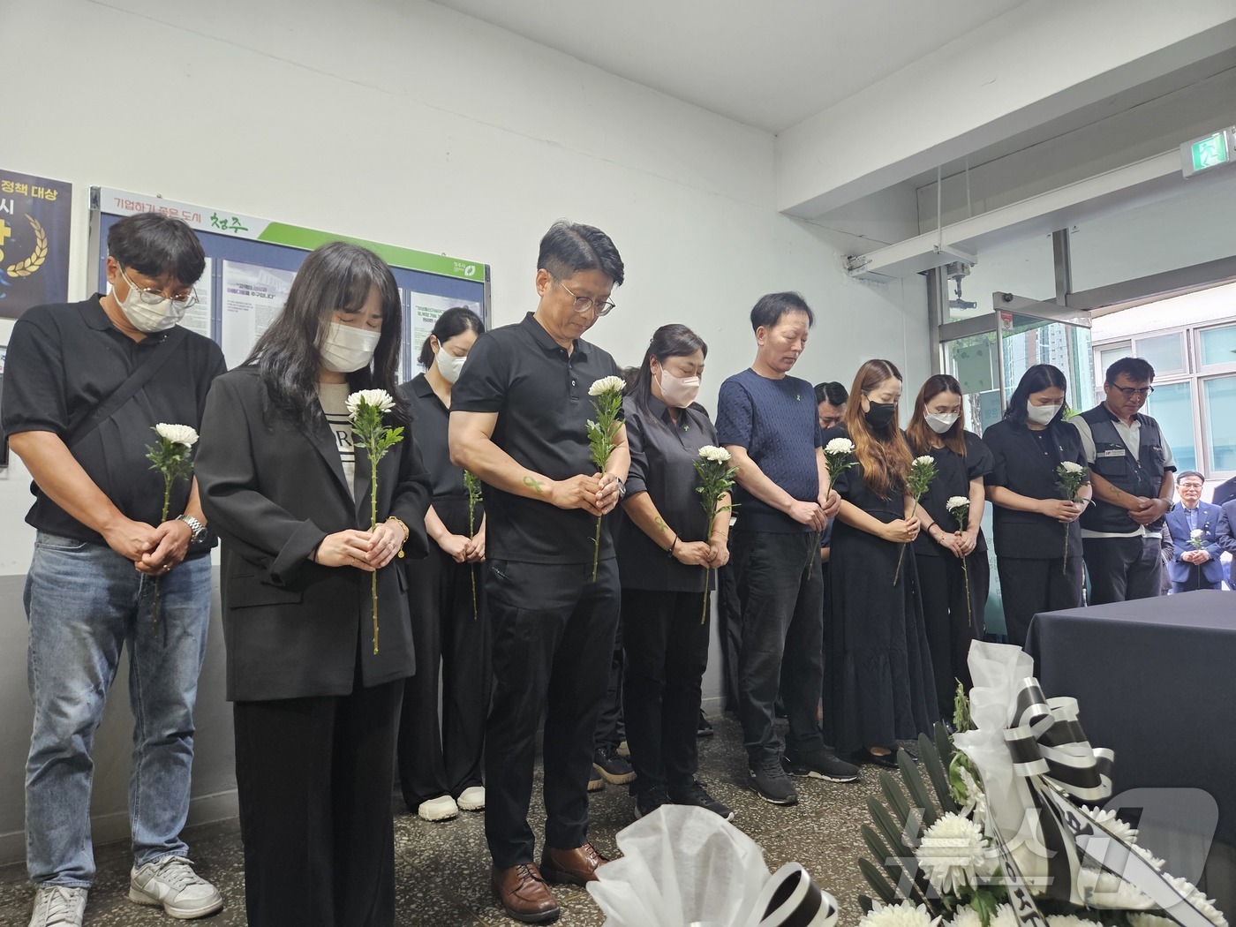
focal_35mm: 23
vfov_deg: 58.9
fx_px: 821
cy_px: 464
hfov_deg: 73.9
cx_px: 618
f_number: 1.8
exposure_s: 1/38
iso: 320
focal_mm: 5.4
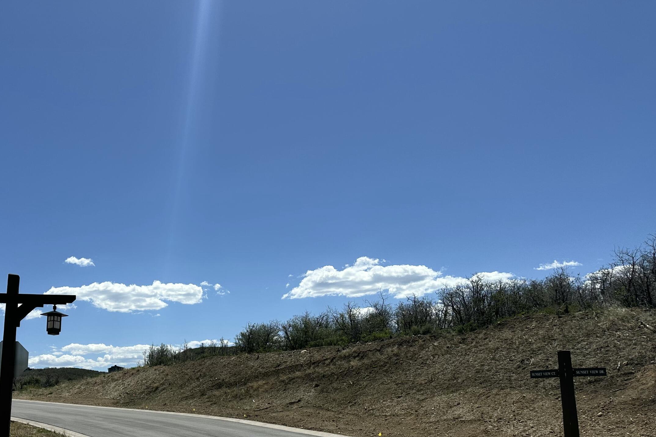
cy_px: 342
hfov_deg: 53.3
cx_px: 214
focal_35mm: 35
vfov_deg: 36.7
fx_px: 638
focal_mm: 6.86
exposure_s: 1/9709
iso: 80
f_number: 1.78
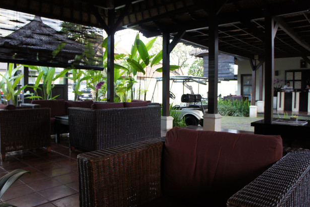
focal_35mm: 28
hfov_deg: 65.5
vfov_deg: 46.4
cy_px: 104
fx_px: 241
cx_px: 157
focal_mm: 18
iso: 400
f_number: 3.5
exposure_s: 1/30
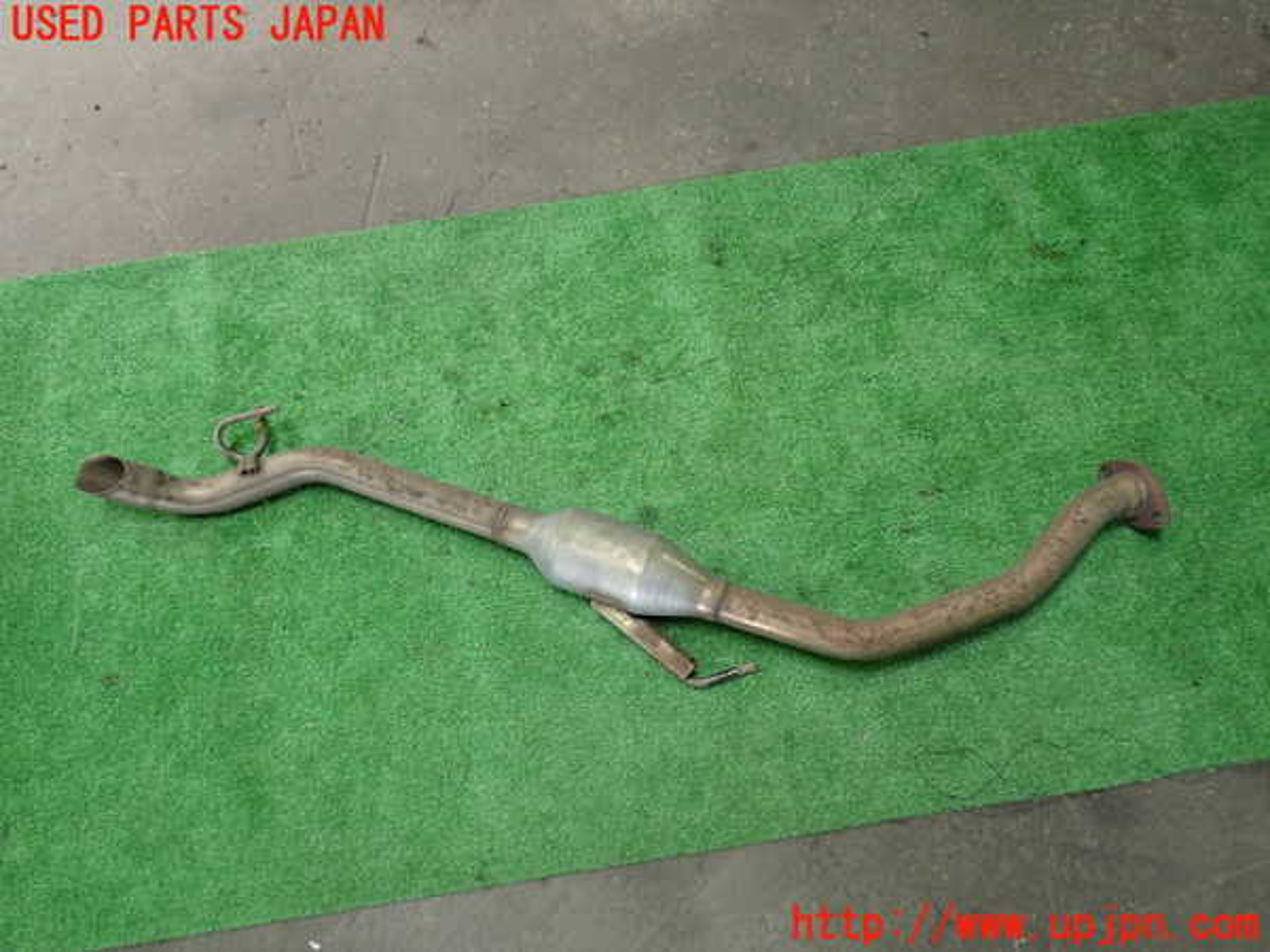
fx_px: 1101
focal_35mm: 30
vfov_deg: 46.8
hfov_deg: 60.0
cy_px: 476
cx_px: 635
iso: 200
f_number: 2.3
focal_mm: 5.4
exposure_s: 1/50
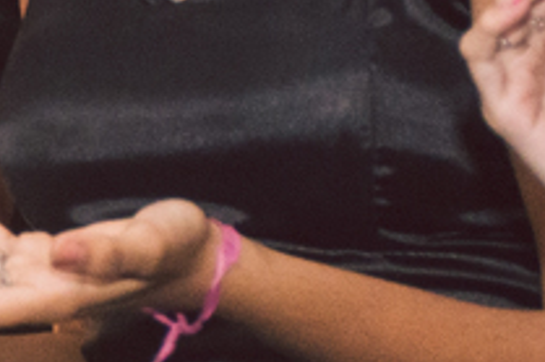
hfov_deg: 6.1
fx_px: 4946
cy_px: 42
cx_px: -639
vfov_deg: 4.2
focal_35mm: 327
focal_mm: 38
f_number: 4.2
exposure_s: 1/250
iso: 1250
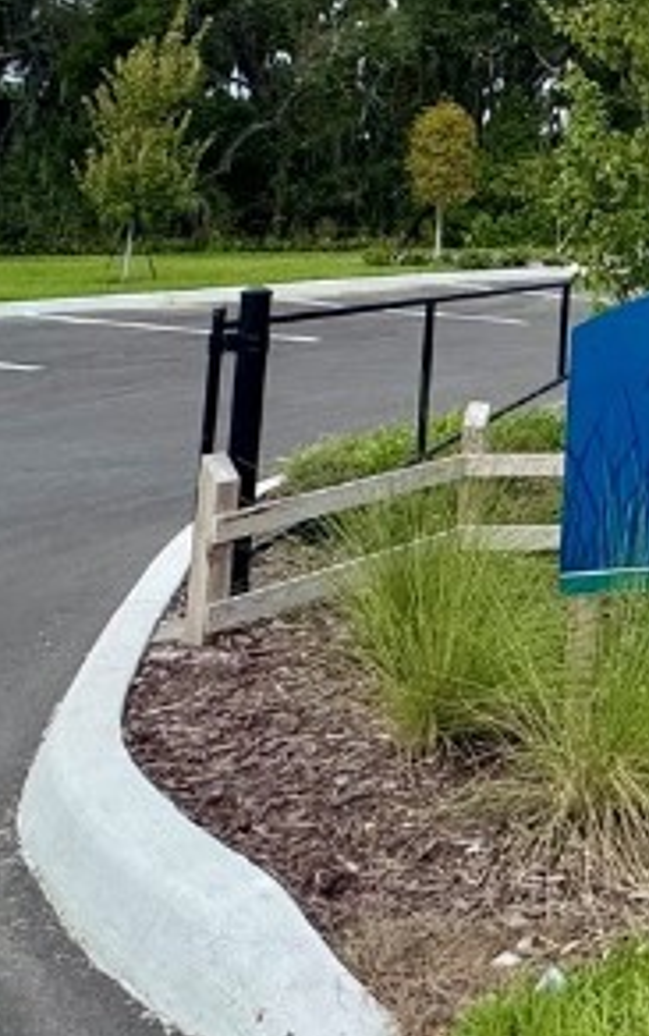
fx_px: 1469
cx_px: 1174
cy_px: -14
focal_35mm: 52
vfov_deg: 35.0
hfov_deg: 19.0
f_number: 2.2
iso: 40
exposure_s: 1/2674
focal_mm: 2.22
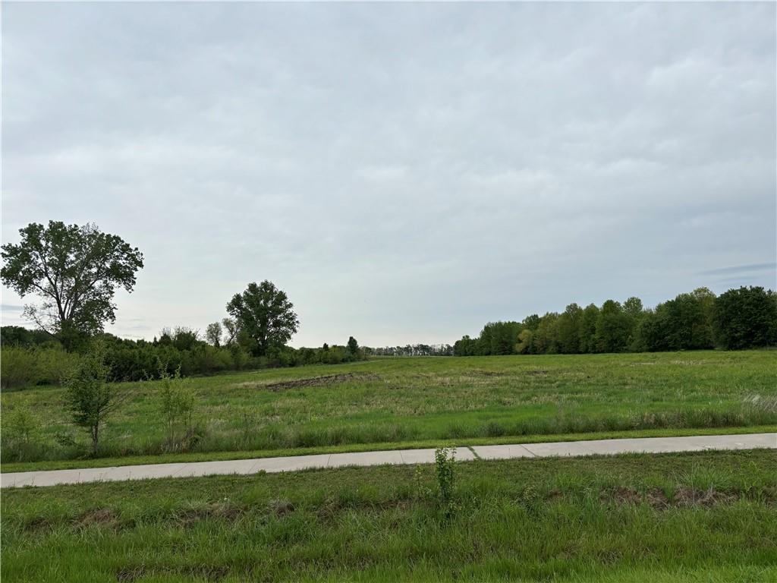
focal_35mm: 26
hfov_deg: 67.3
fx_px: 584
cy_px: 292
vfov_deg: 53.1
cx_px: 388
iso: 50
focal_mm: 5.96
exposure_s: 1/2342
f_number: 1.6
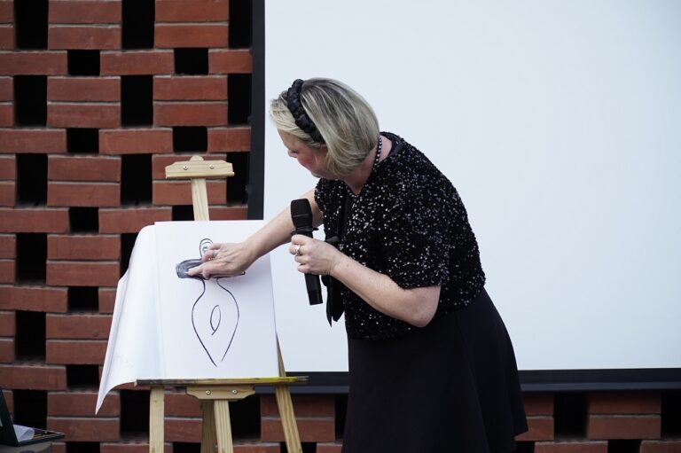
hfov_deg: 14.2
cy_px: 226
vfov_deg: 9.4
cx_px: 340
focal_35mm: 145
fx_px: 2741
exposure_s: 1/100
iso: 250
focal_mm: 97
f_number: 5
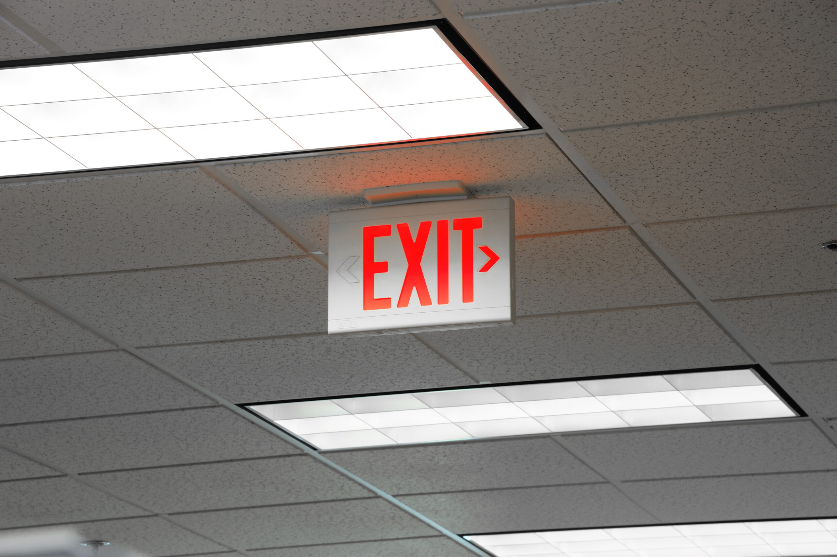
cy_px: 278
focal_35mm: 150
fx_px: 3485
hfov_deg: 13.7
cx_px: 418
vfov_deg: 9.1
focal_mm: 150
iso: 200
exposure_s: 1
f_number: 14
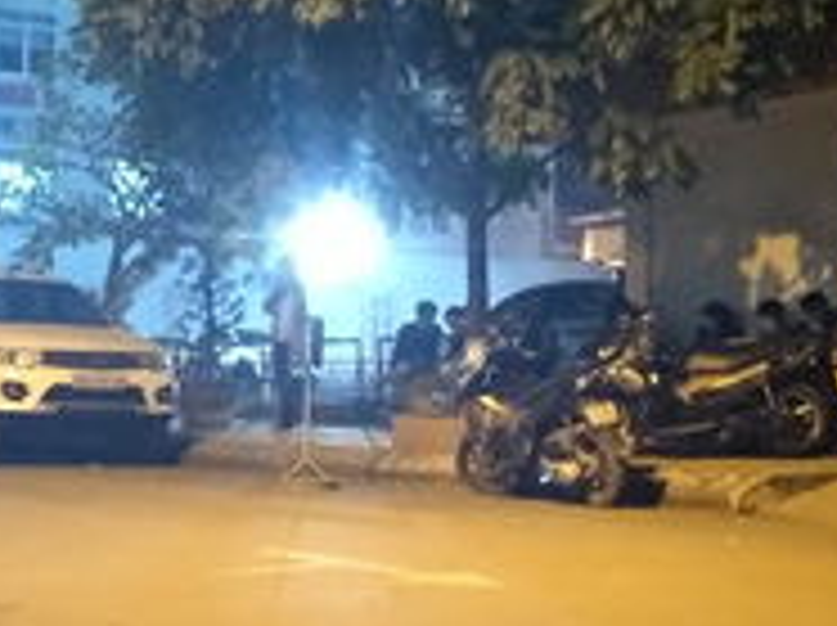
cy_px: 322
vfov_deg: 22.9
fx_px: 1545
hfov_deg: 30.3
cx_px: 459
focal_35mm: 64
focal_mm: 3.81
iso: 6400
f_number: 2.2
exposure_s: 1/17
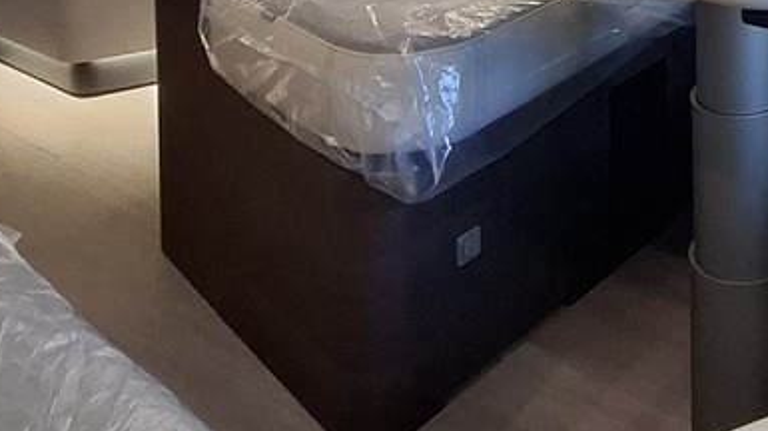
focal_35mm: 53
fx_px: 1079
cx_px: 768
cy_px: -369
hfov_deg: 35.5
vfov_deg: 17.7
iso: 200
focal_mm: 1.74
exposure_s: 1/50
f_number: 2.2
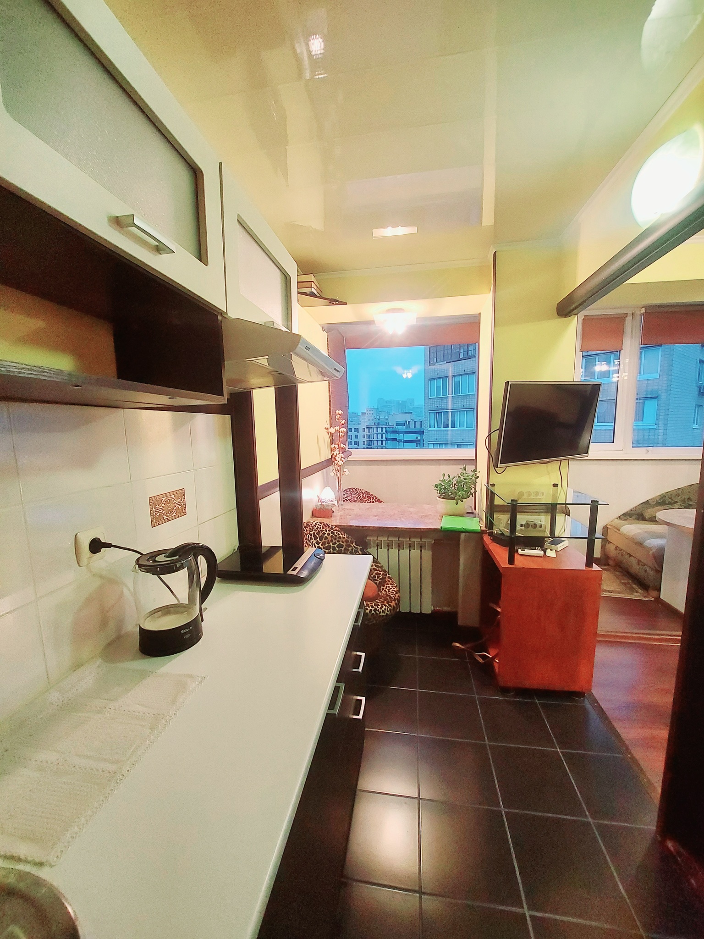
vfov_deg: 106.2
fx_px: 353
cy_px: 470
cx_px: 352
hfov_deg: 89.9
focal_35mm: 13
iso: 400
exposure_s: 1/50
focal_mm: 1.74
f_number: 2.2
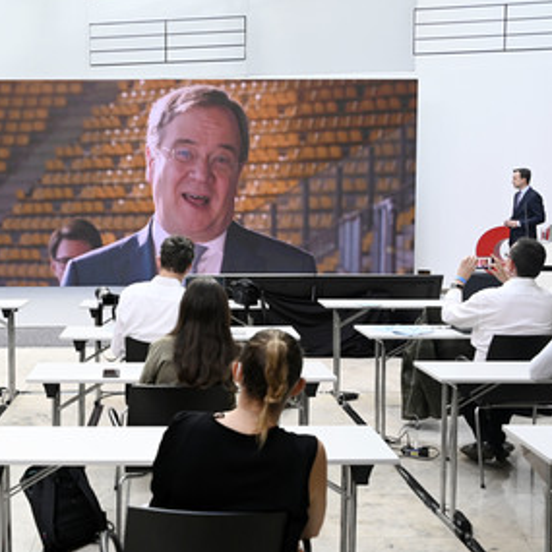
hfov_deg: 35.5
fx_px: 848
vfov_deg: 36.1
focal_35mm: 47
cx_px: 164
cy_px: 267
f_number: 6.3
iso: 3200
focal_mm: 35
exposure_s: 1/400
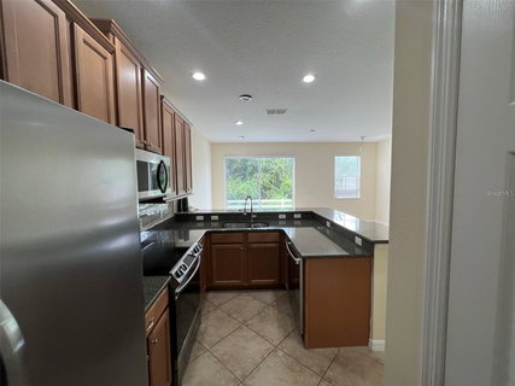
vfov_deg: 89.9
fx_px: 193
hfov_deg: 106.2
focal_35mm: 13
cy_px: 193
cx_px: 258
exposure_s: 1/120
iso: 50
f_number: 1.8
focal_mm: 1.57
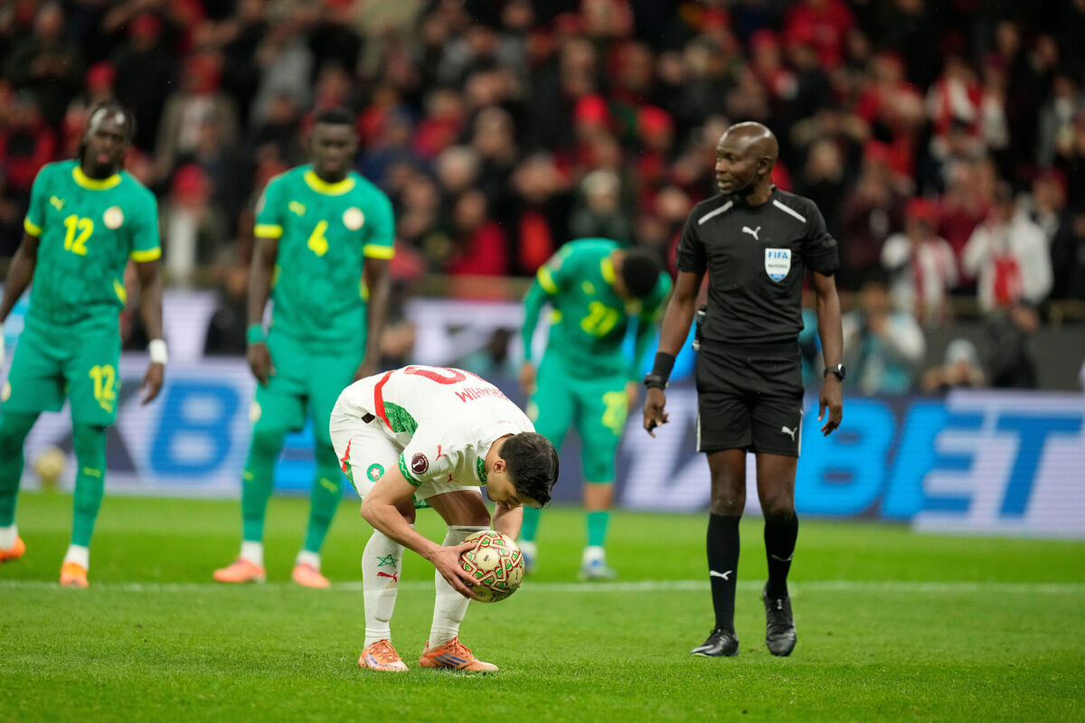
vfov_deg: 3.4
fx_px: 12055
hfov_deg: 5.2
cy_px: 362
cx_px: 542
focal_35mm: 400
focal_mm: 400
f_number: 2.8
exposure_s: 1/2500
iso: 3200
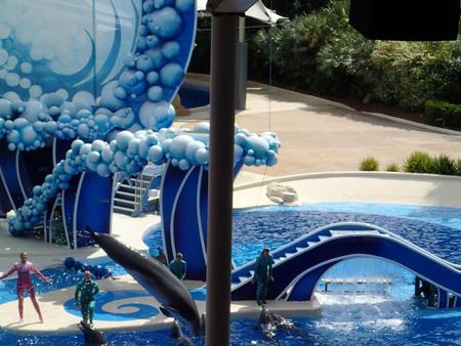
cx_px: 230
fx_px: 1332
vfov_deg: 14.8
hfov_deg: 19.6
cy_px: 173
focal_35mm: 100
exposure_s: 1/800
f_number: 6.3
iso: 200
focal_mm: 18
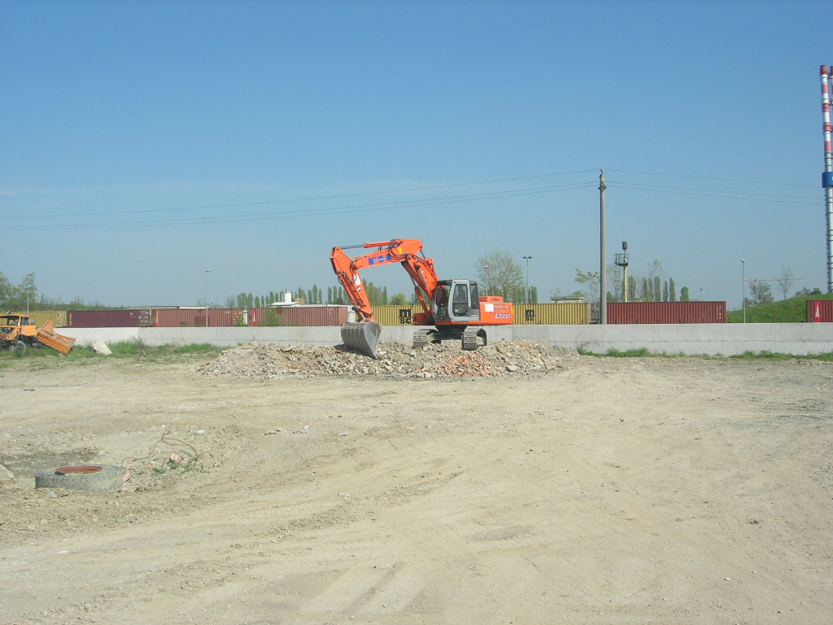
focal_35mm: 38
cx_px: 416
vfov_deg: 37.7
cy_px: 312
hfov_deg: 49.0
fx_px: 914
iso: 64
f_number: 4.8
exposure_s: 1/634
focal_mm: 7.8
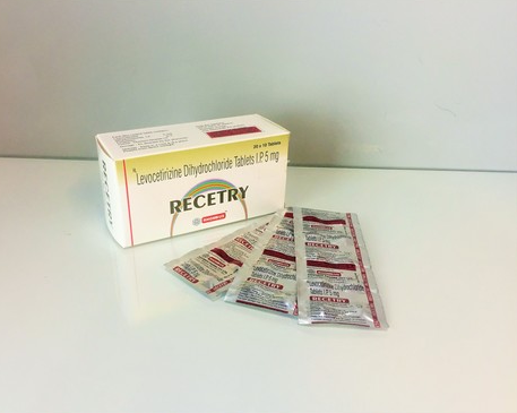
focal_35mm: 31
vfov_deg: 47.1
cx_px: 236
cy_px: 206
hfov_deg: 57.1
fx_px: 474
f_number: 2.2
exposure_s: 1/33
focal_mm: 4.15
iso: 100
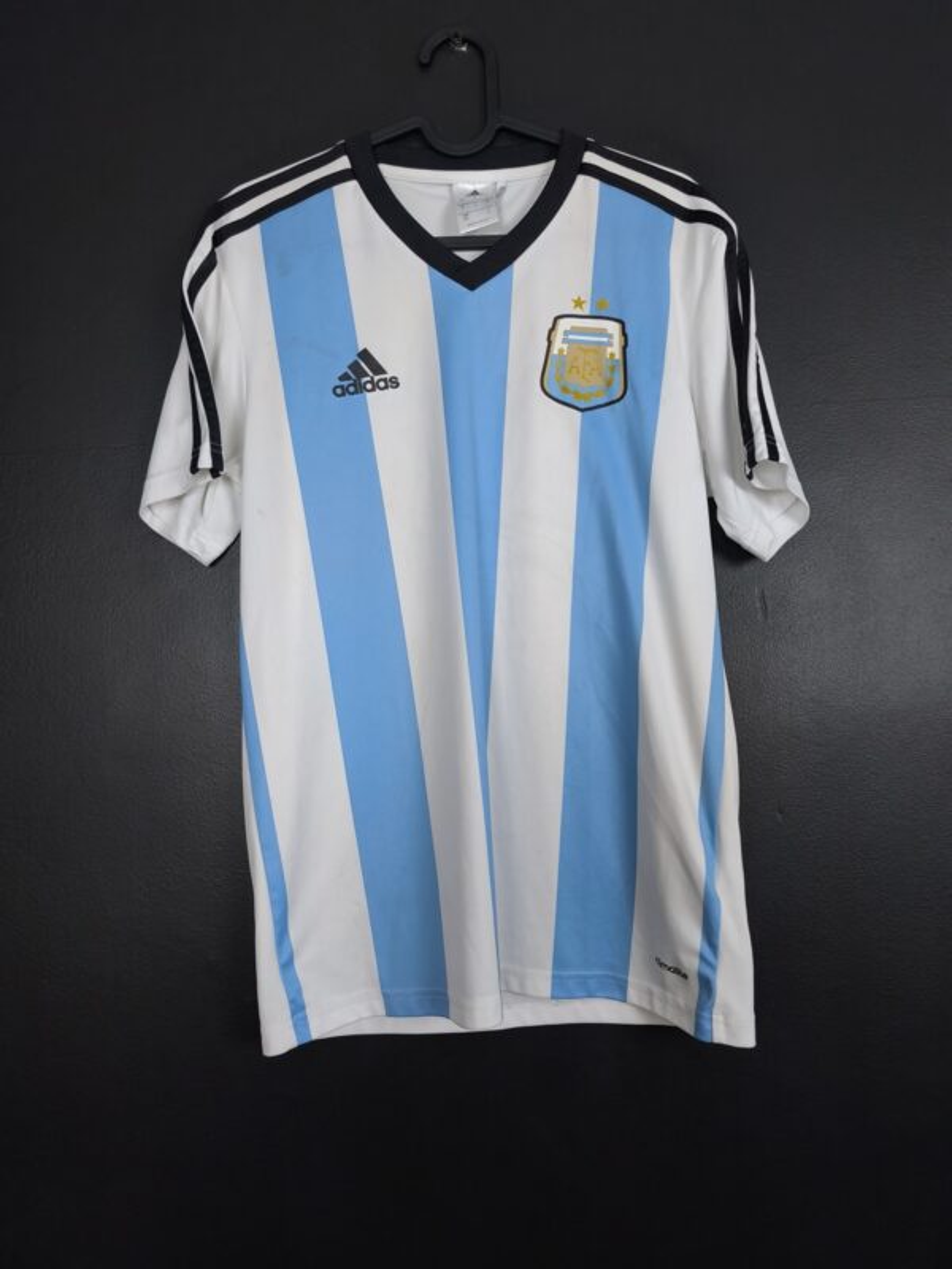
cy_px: 634
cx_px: 476
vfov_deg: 73.9
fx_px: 843
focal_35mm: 23
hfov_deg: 58.9
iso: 400
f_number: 1.6
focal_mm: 6.57
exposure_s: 1/125
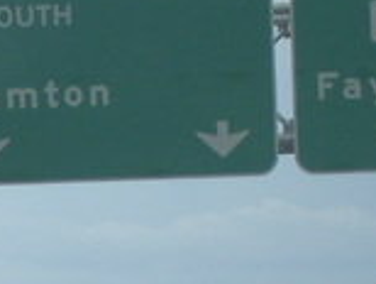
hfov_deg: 3.5
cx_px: -17
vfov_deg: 2.7
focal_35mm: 562
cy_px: 335
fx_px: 6114
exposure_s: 1/500
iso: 80
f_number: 4.6
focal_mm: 18
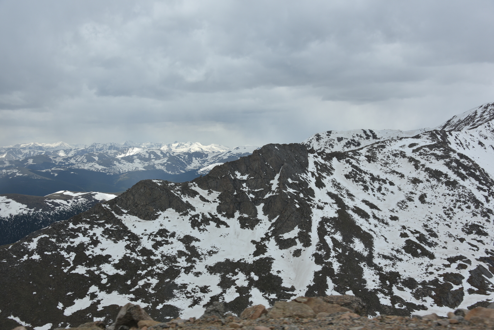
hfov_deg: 41.1
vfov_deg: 28.1
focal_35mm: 48
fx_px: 659
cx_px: 247
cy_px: 165
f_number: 9
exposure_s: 1/320
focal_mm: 48
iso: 100
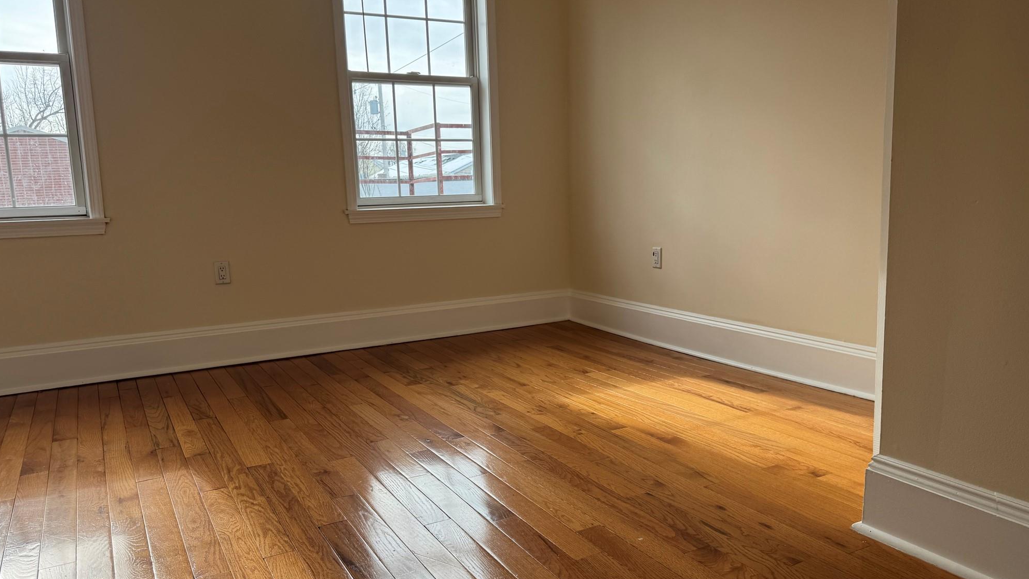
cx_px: 501
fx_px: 737
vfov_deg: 42.9
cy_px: 304
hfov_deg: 69.8
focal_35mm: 27
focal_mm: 6.76
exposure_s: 1/531
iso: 80
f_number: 1.78
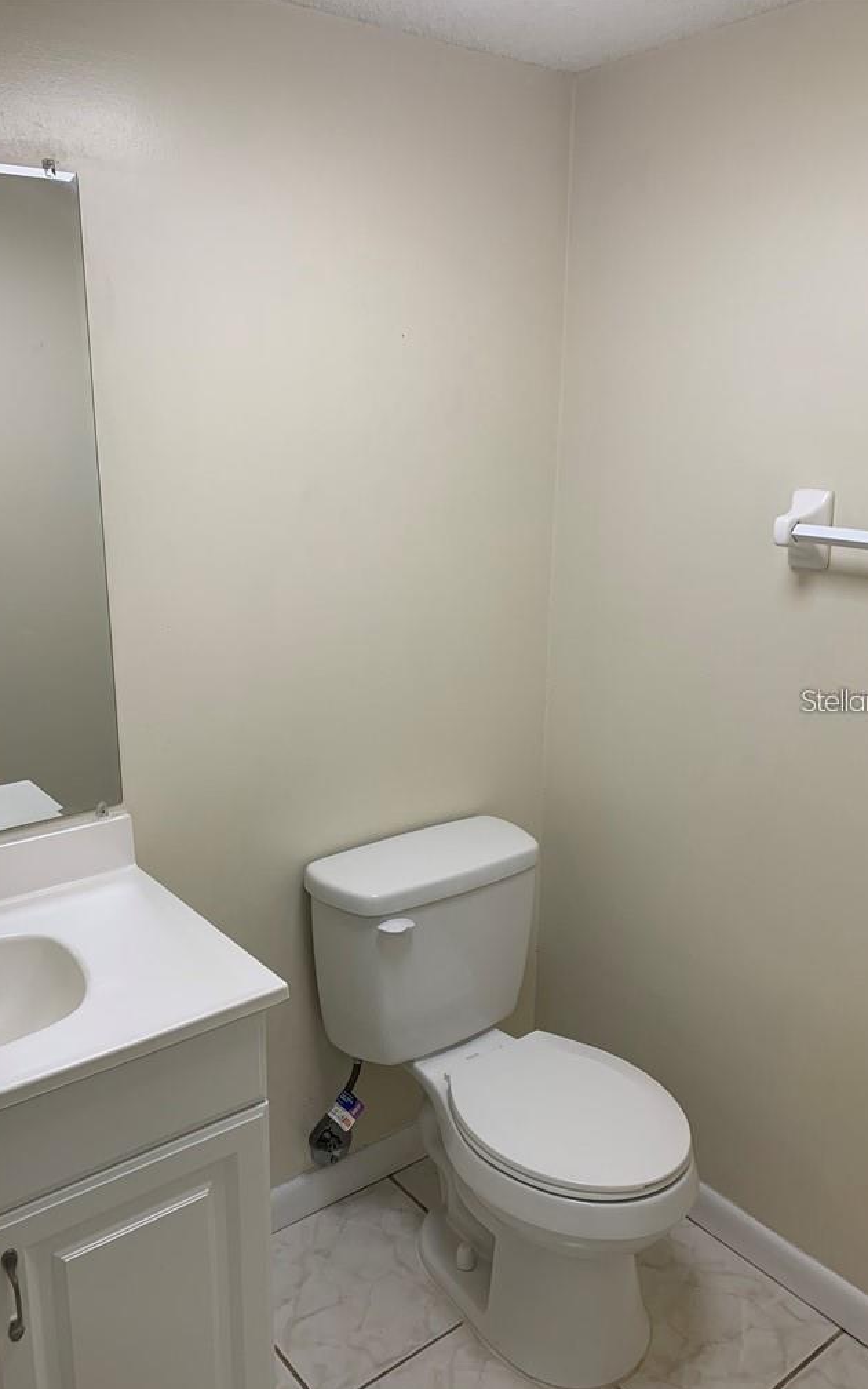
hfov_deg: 44.5
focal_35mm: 28
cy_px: 700
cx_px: 402
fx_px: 1060
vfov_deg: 66.5
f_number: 1.8
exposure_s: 1/120
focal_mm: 4.25
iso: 64
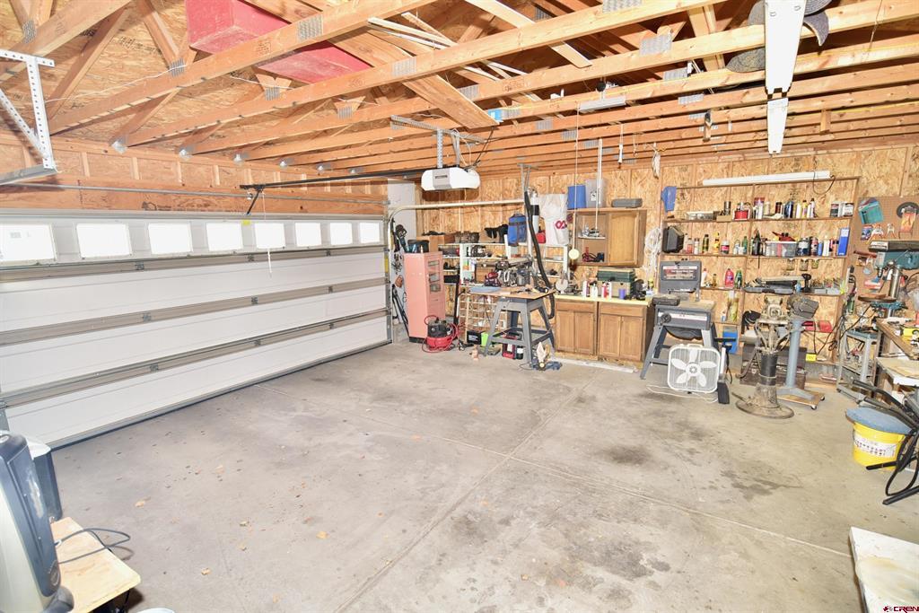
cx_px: 460
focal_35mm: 18
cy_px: 306
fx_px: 460
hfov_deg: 90.0
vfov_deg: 67.4
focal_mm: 18
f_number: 3.5
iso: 400
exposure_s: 1/100
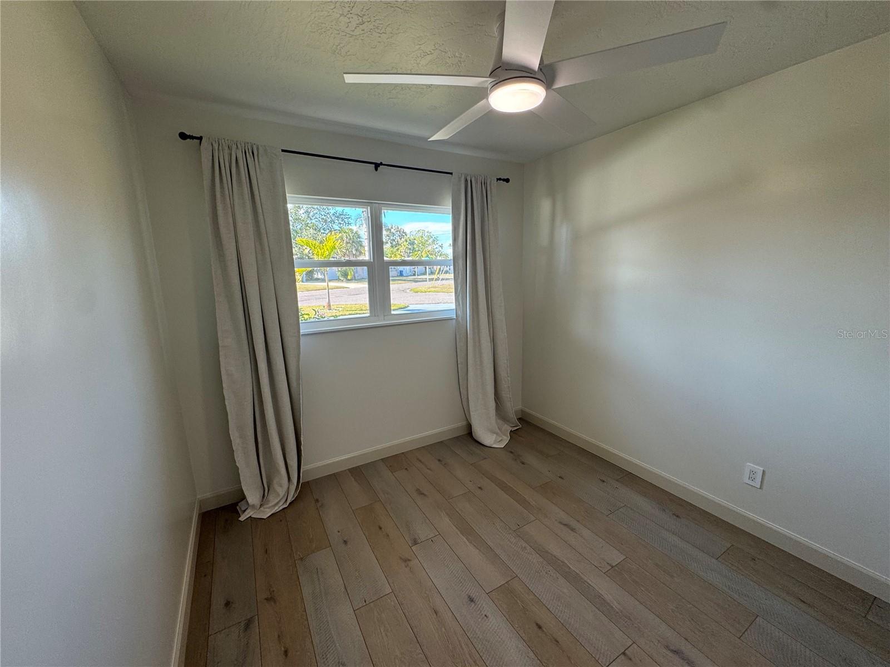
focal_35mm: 14
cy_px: 334
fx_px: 360
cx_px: 445
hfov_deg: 102.1
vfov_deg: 85.7
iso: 125
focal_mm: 2.22
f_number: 2.2
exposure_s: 1/120
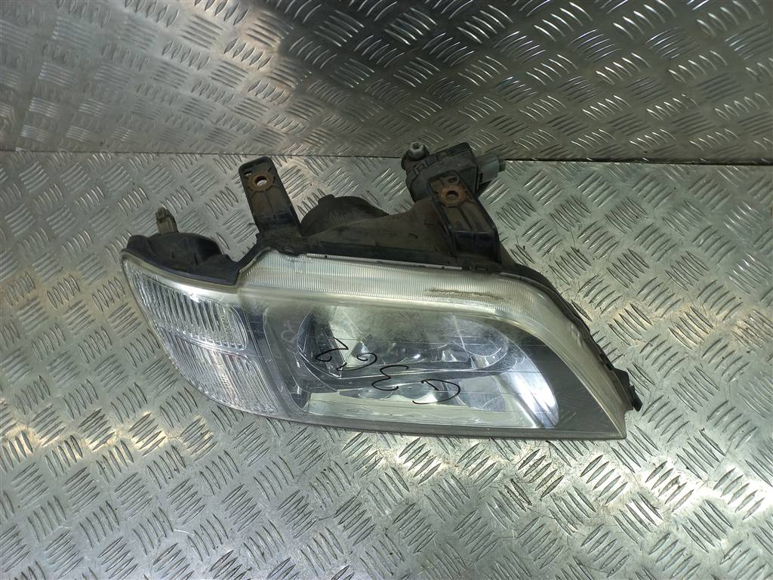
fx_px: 558
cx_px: 386
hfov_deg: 69.4
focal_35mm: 25
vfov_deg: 54.9
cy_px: 290
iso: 40
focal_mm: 4.6
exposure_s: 1/50
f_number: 1.8
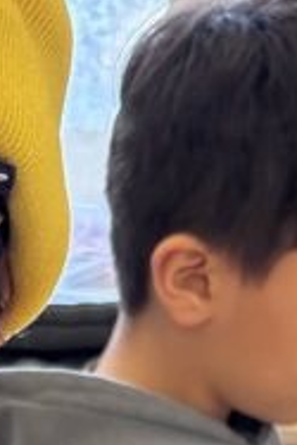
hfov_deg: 9.0
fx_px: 1828
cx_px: -188
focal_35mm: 148
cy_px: 685
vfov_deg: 13.0
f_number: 1.6
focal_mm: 5.96
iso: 125
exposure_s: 1/89
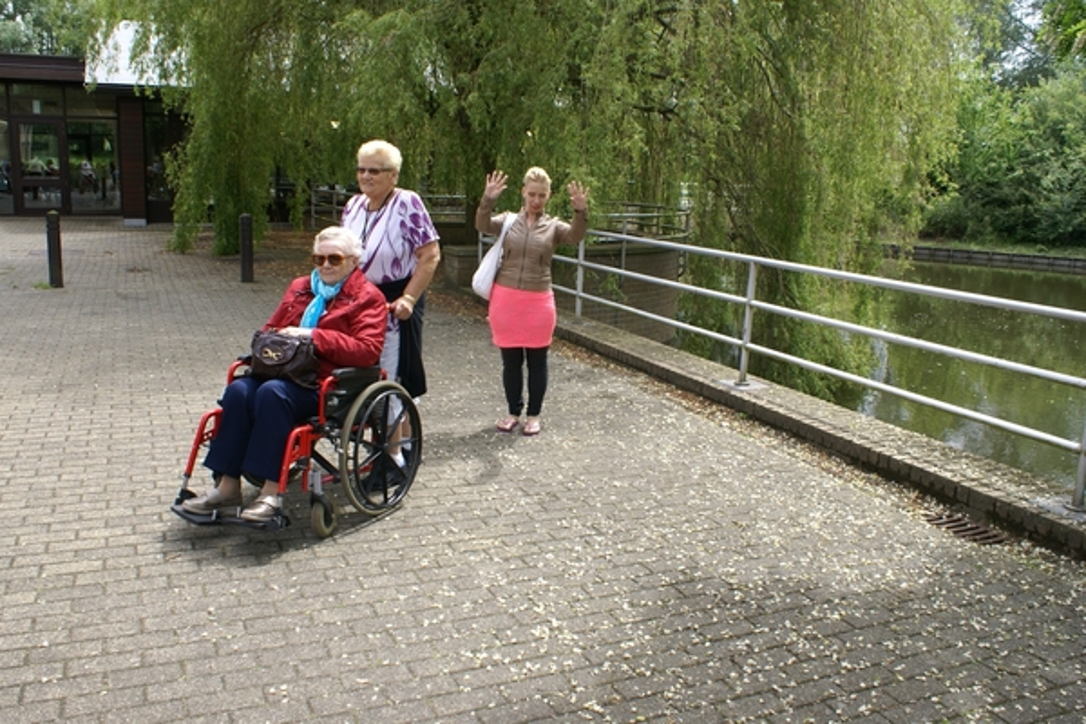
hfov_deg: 61.9
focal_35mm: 30
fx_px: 905
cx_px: 543
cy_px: 362
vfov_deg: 43.6
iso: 100
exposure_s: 1/60
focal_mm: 20
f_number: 9
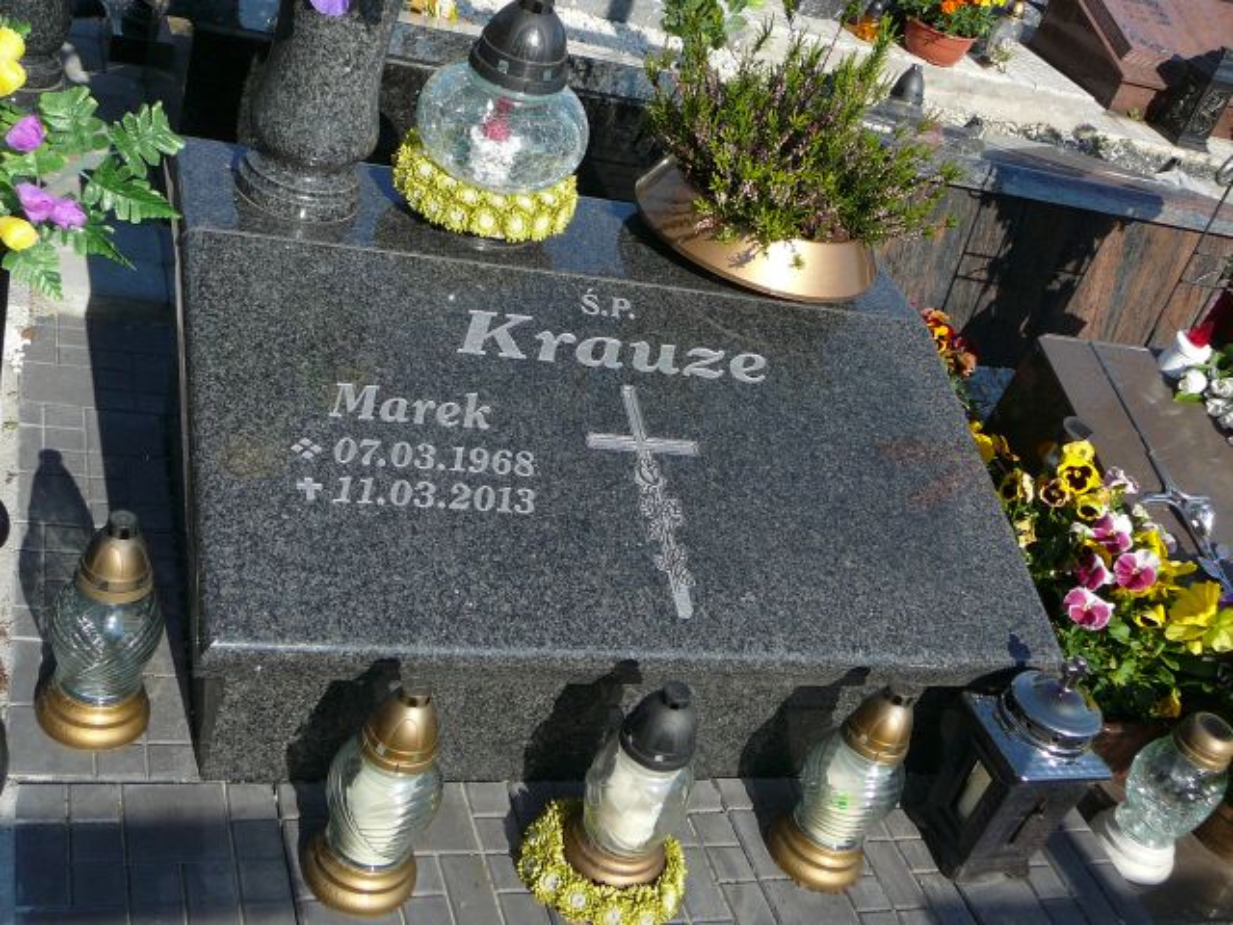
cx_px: 616
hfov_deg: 43.9
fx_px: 1532
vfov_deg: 33.6
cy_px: 462
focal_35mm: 43
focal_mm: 6.4
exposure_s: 1/800
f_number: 3.2
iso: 80
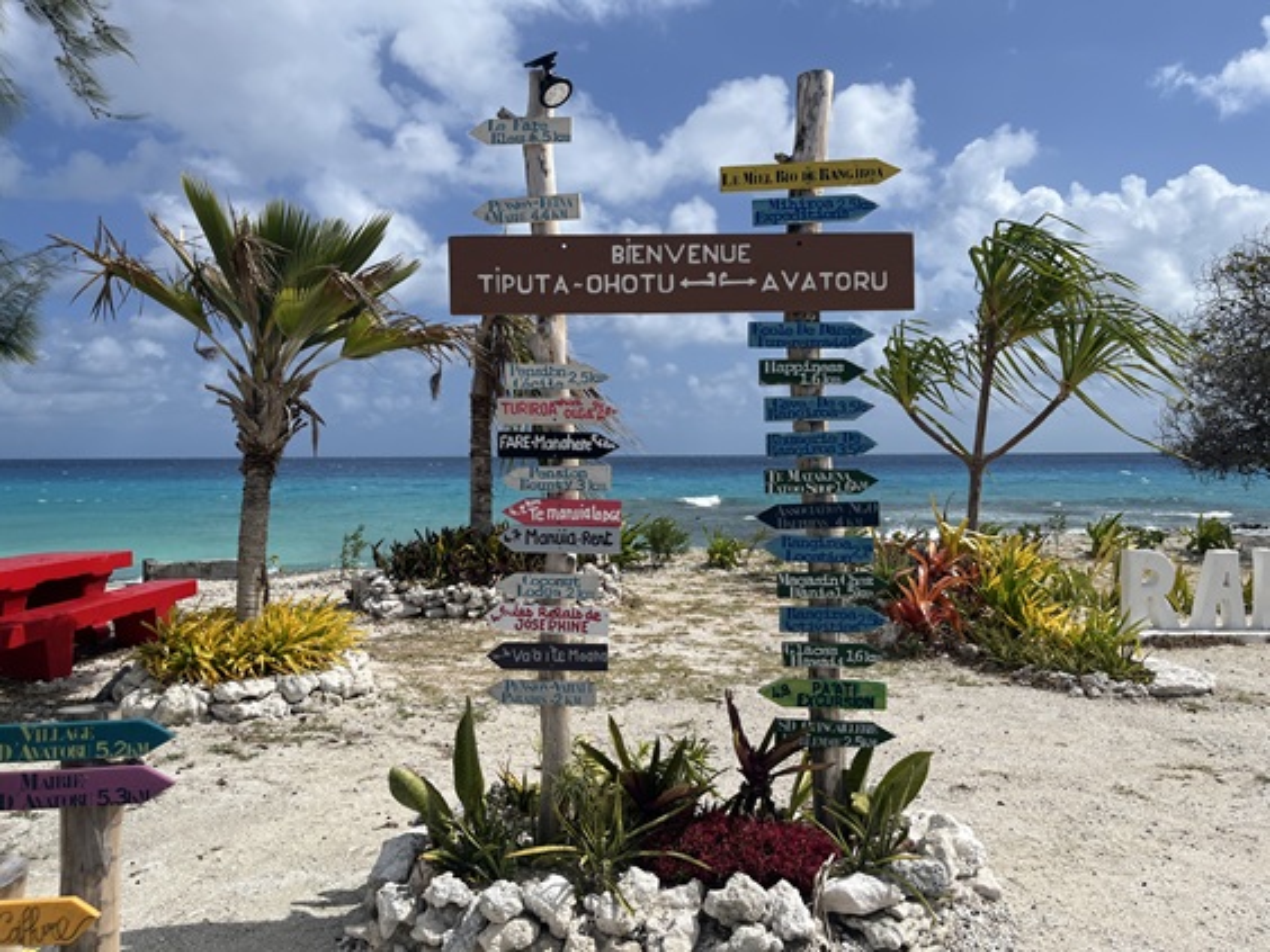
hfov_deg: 67.3
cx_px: 635
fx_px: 954
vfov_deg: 53.1
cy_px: 476
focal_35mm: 26
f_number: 1.6
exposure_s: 1/8403
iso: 50
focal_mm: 5.1
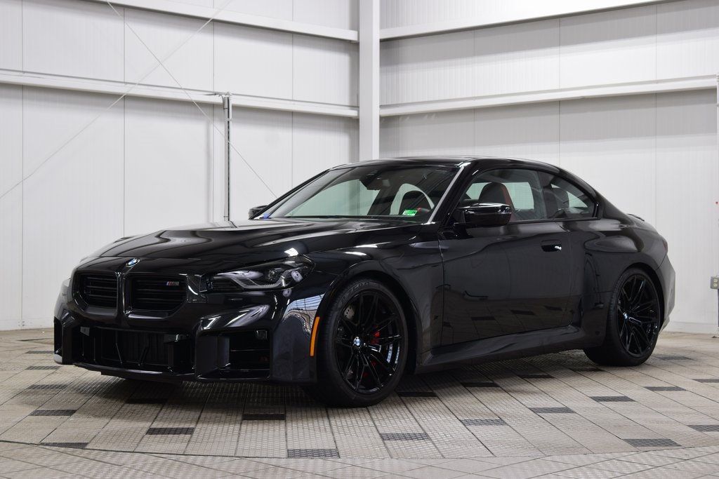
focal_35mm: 66
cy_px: 240
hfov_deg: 30.5
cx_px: 360
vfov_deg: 20.6
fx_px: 1318
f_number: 6.3
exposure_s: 1/15
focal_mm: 44
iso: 400
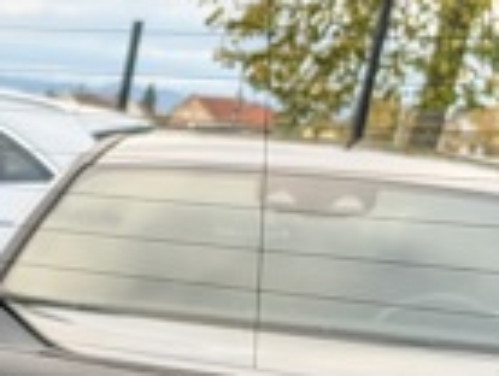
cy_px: 788
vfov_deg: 9.8
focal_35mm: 139
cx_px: -694
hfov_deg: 11.7
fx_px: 2007
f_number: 1.68
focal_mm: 6.9
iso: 110
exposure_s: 1/103
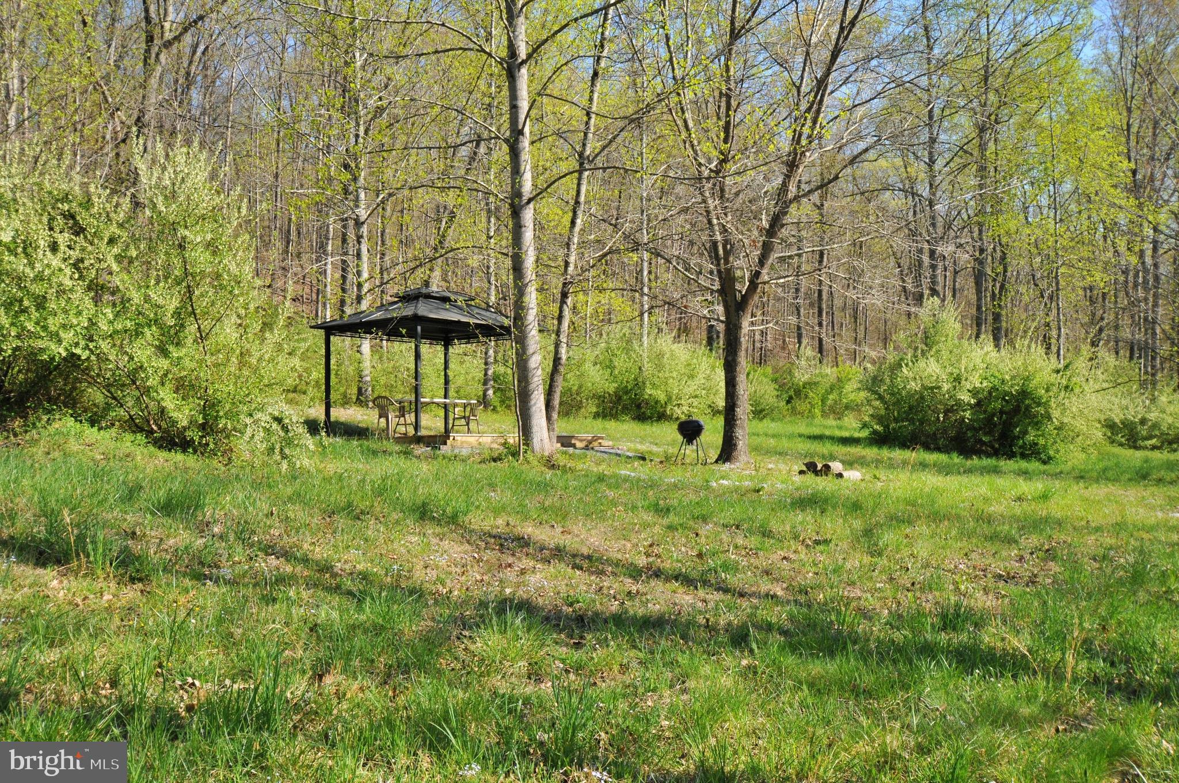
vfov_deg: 36.8
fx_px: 1177
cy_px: 392
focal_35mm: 36
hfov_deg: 53.2
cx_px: 590
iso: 640
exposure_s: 1/640
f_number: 7.1
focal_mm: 24
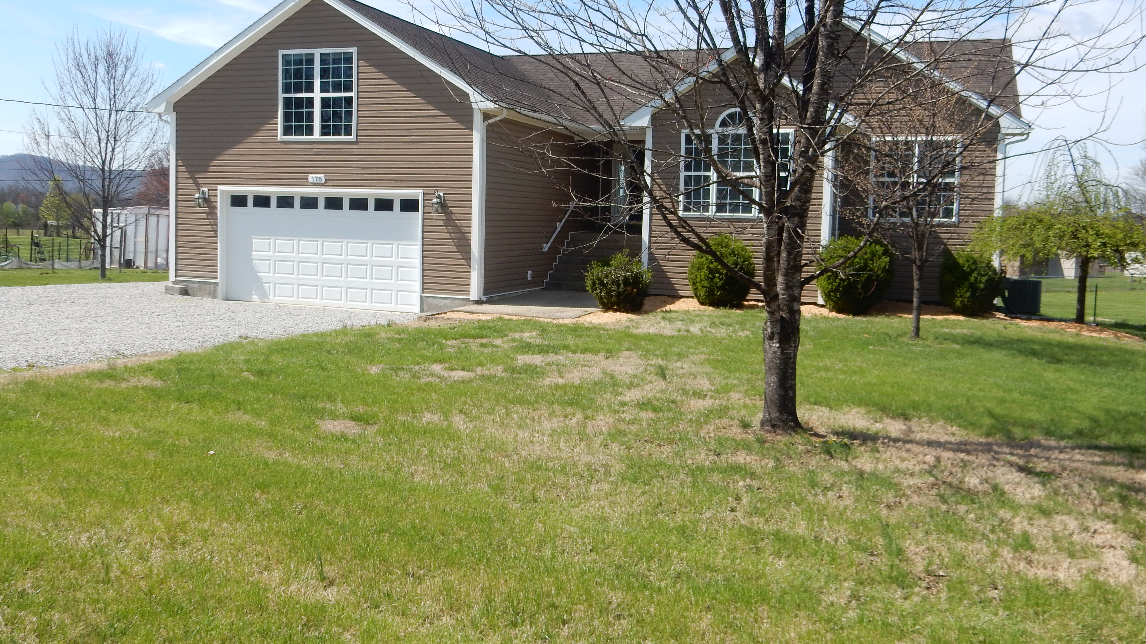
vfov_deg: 35.6
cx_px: 577
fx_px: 1003
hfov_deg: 59.5
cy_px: 281
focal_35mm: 33
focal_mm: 5.4
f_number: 4
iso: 125
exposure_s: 1/800
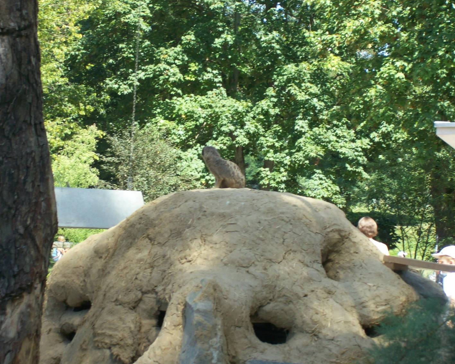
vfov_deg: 13.0
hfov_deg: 16.2
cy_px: 184
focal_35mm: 119
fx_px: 1603
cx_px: 211
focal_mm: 18
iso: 89
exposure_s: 1/128
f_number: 4.8
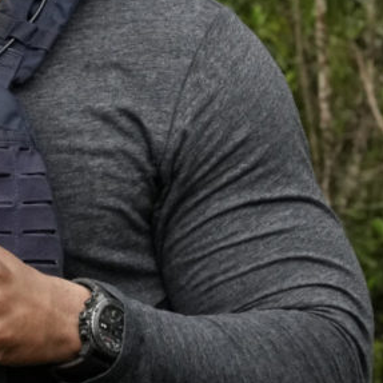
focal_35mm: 340
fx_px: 4256
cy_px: 390
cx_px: 121
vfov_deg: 5.1
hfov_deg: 5.2
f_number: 9
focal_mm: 56
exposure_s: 1/320
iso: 1600
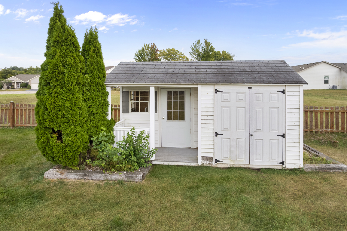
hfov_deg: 78.6
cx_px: 174
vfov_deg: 57.2
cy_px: 116
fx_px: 212
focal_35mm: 22
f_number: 2.8
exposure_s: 1/200
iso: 100
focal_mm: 8.38
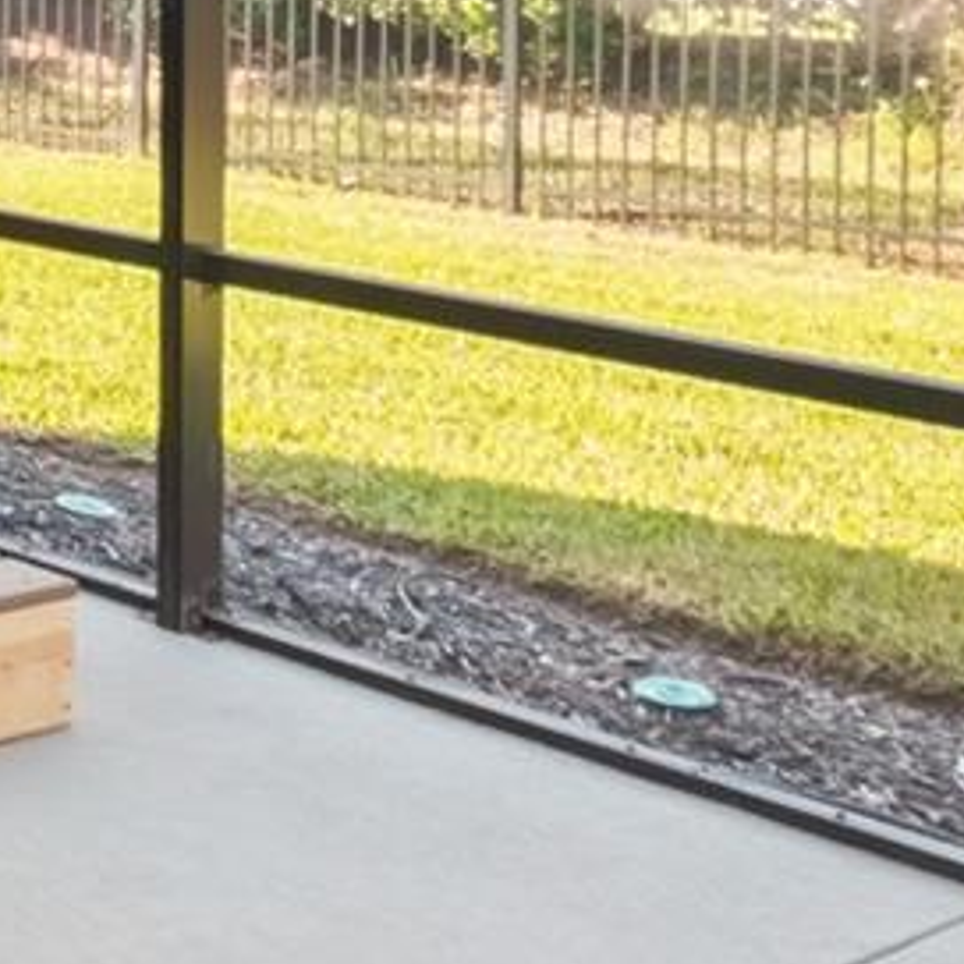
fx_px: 2363
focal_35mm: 75
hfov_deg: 19.4
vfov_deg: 21.6
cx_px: -581
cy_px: -152
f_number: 9
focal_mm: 10
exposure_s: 1/30
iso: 250
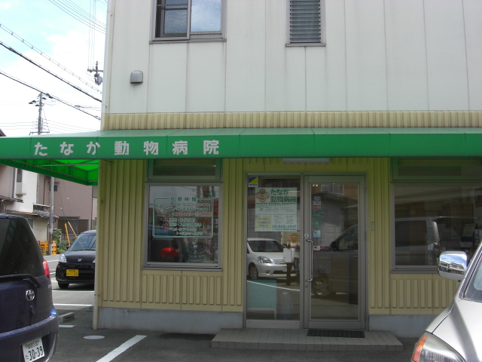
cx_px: 241
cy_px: 181
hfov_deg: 49.0
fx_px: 529
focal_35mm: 38
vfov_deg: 37.7
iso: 80
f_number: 4
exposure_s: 1/500
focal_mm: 7.9
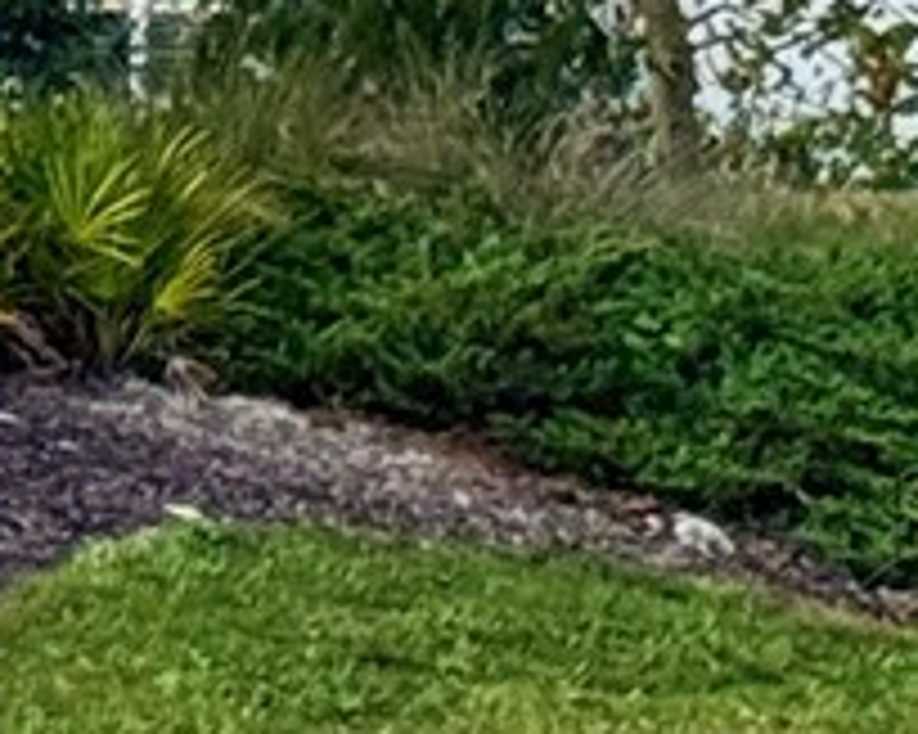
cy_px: 72
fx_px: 9994
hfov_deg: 5.0
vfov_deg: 4.2
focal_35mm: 368
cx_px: -1791
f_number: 1.78
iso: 100
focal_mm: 6.76
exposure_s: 1/3891
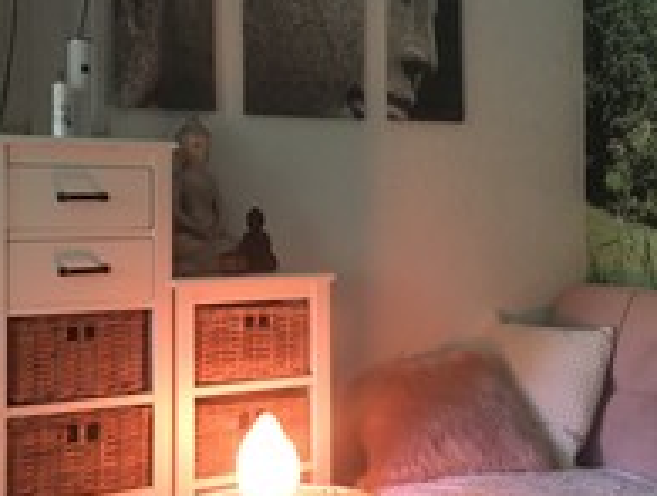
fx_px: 989
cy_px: 201
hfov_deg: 36.5
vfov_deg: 28.1
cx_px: 425
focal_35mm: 52
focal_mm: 4.15
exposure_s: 1/17
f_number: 2.2
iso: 250
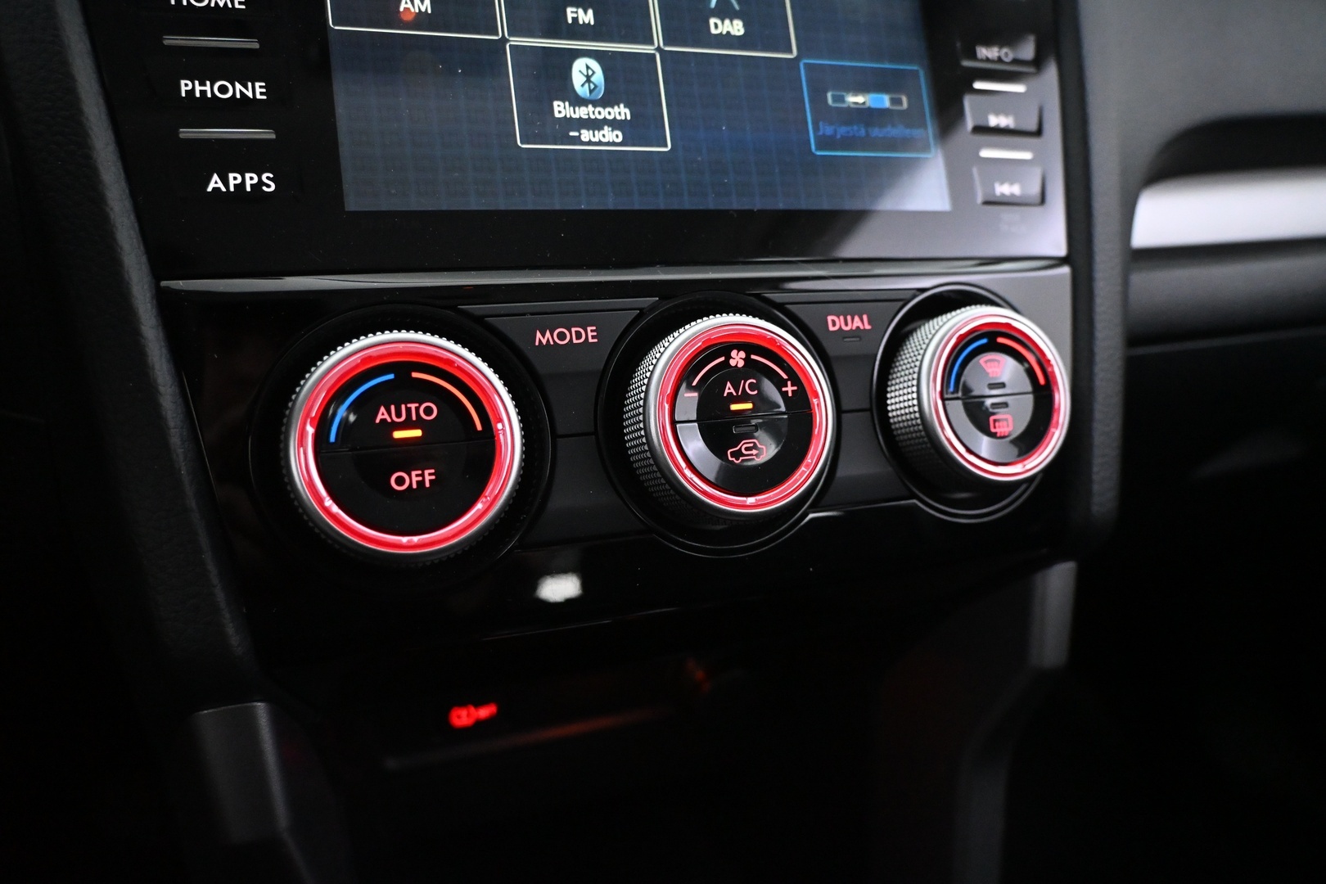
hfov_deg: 68.9
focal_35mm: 26
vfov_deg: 49.1
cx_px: 663
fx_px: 967
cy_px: 442
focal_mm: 17.5
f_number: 3.5
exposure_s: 1/60
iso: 5000
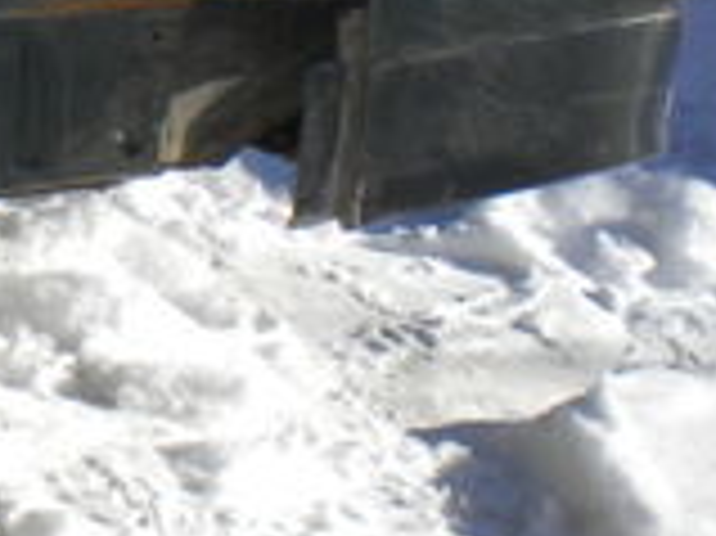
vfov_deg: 10.4
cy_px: -27
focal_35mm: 141
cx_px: -639
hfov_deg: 12.6
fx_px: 2914
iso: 80
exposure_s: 1/654
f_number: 4.6
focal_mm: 6.3
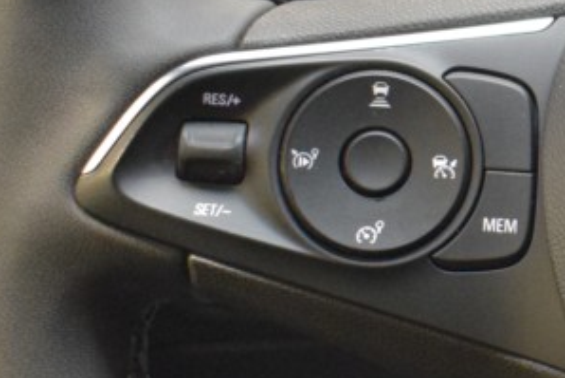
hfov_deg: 13.8
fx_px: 2135
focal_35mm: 136
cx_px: 940
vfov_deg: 10.1
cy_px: 154
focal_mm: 18
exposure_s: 1/30
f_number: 3.5
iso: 2500
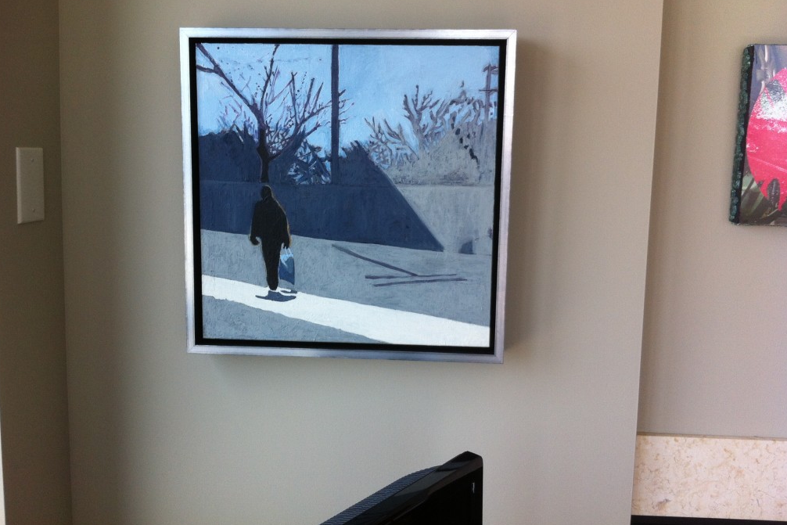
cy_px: 245
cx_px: 394
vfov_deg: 35.9
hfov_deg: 51.9
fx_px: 809
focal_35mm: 37
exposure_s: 1/120
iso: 100
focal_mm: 3.85
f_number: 2.8
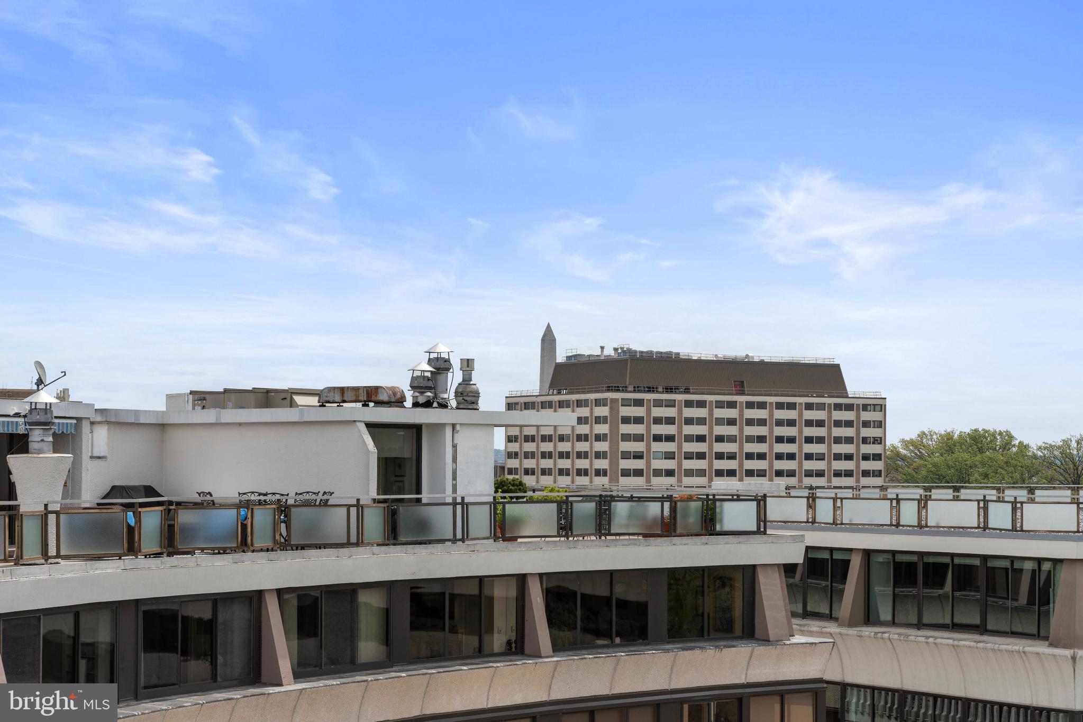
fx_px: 2106
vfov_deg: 19.5
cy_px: 361
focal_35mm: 70
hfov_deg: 28.8
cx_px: 542
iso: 100
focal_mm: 70
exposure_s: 1/640
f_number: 8
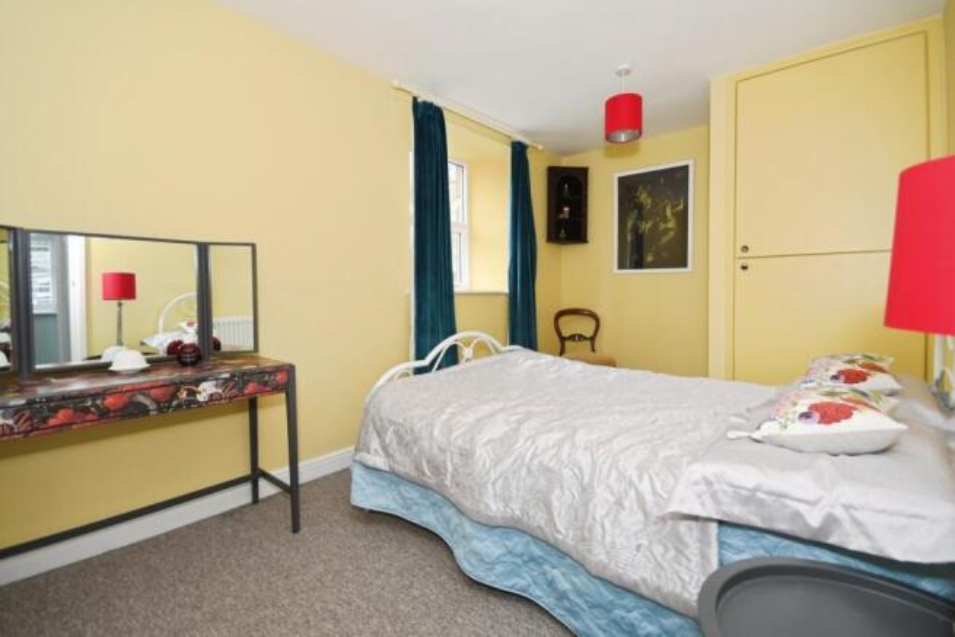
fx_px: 398
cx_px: 478
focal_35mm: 15
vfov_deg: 77.4
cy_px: 318
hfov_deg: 100.4
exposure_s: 1/60
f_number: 8
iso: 400
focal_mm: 10
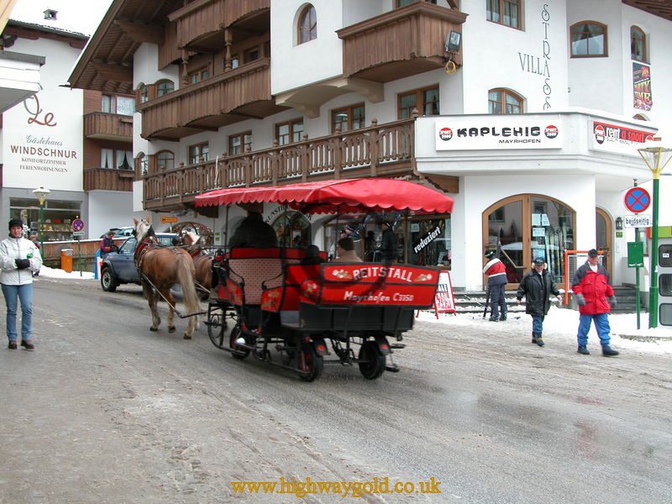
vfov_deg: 35.1
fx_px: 796
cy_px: 252
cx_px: 336
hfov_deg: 45.8
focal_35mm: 41
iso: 100
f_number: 3.3
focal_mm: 10.7
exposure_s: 1/53.6
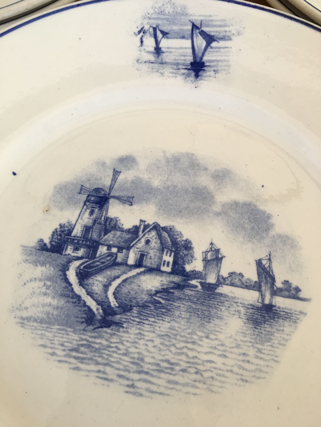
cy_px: 214
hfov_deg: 48.2
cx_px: 160
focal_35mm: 29
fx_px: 359
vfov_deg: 61.7
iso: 50
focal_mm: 4.15
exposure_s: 1/33
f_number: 2.2
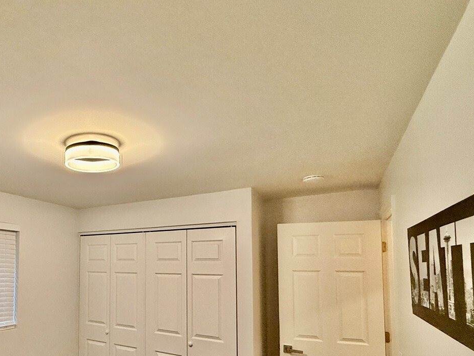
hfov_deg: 66.5
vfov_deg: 55.2
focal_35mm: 24
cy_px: 248
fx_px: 329
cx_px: 111
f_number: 2.2
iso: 320
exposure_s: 1/60
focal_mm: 2.22
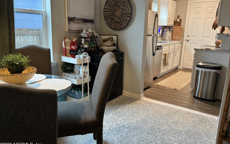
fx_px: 176
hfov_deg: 66.5
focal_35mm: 28
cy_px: 65
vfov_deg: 44.5
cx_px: 114
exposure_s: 1/60
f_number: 1.6
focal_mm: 5.96
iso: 200
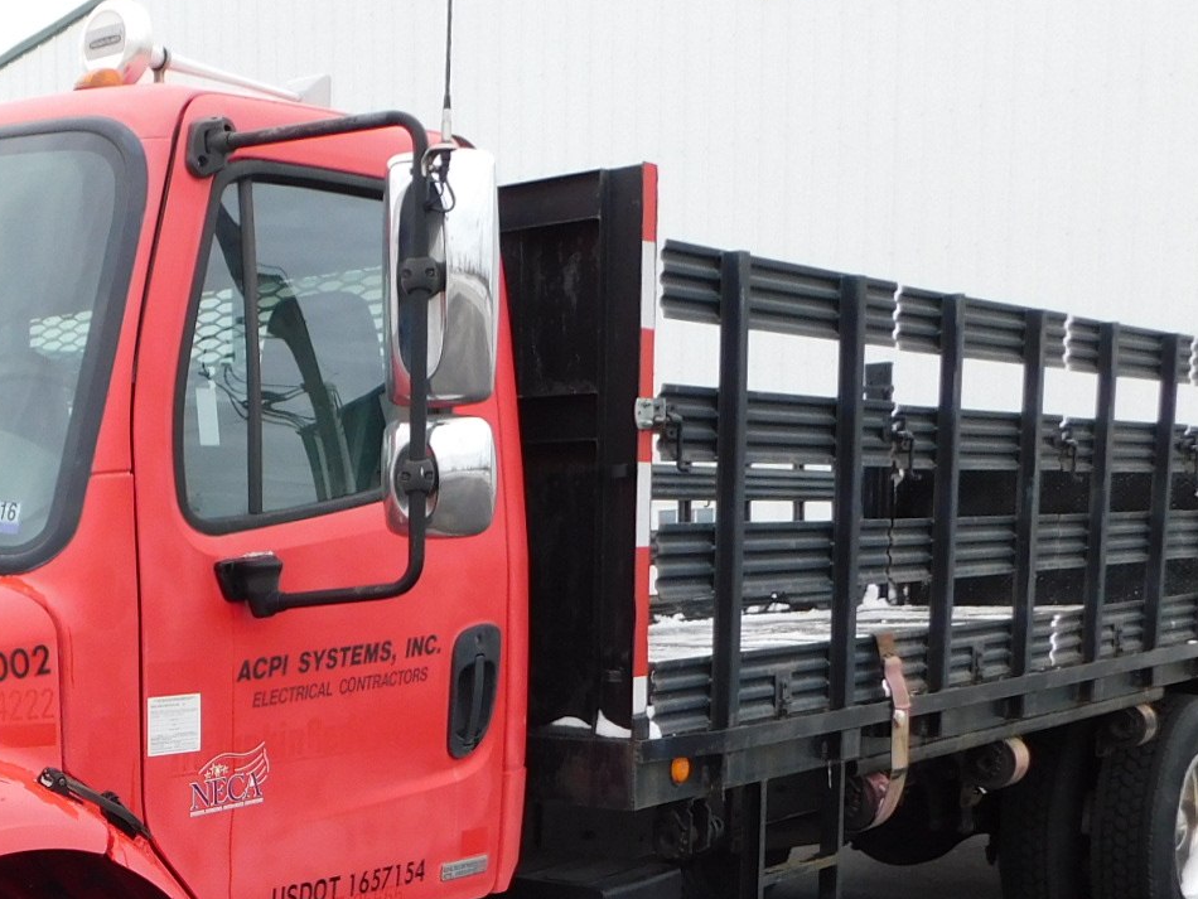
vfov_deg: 25.4
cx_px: 124
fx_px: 1904
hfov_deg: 33.2
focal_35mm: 55
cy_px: 874
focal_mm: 4
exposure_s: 1/250
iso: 125
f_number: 3
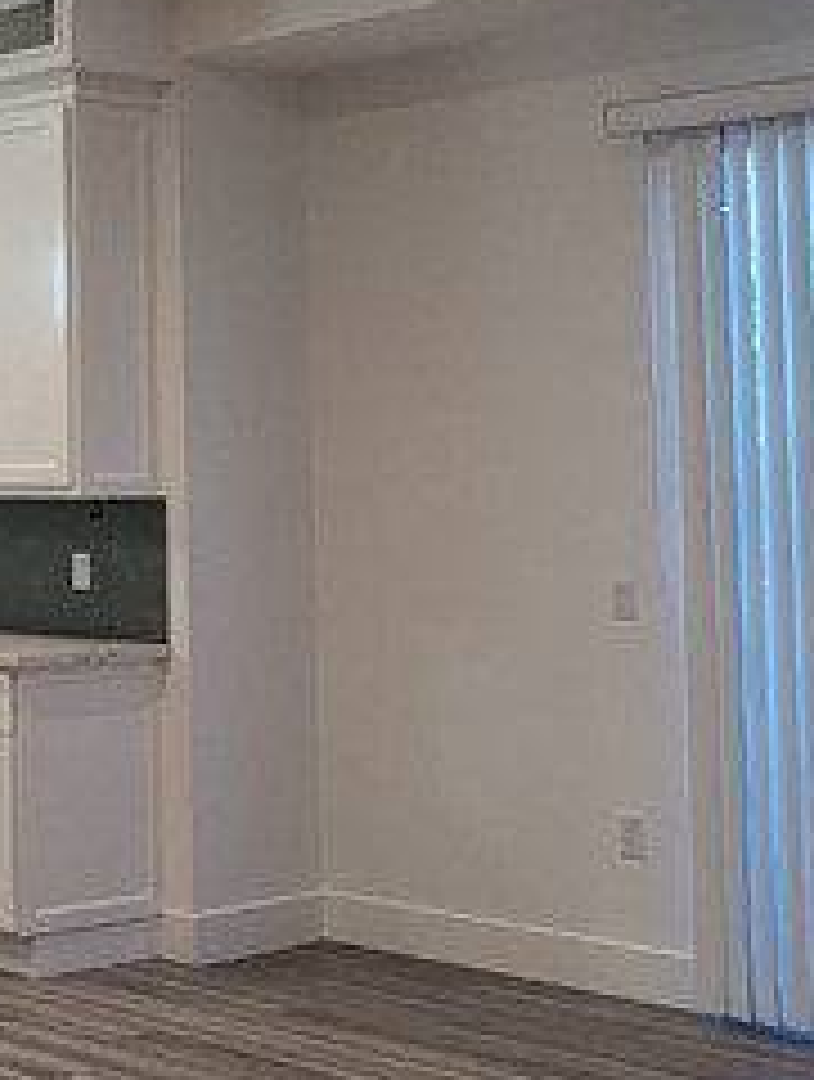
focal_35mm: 68
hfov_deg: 19.2
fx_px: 2125
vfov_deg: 28.3
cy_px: 358
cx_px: -380
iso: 130
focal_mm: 2.35
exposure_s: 1/60
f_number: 2.2
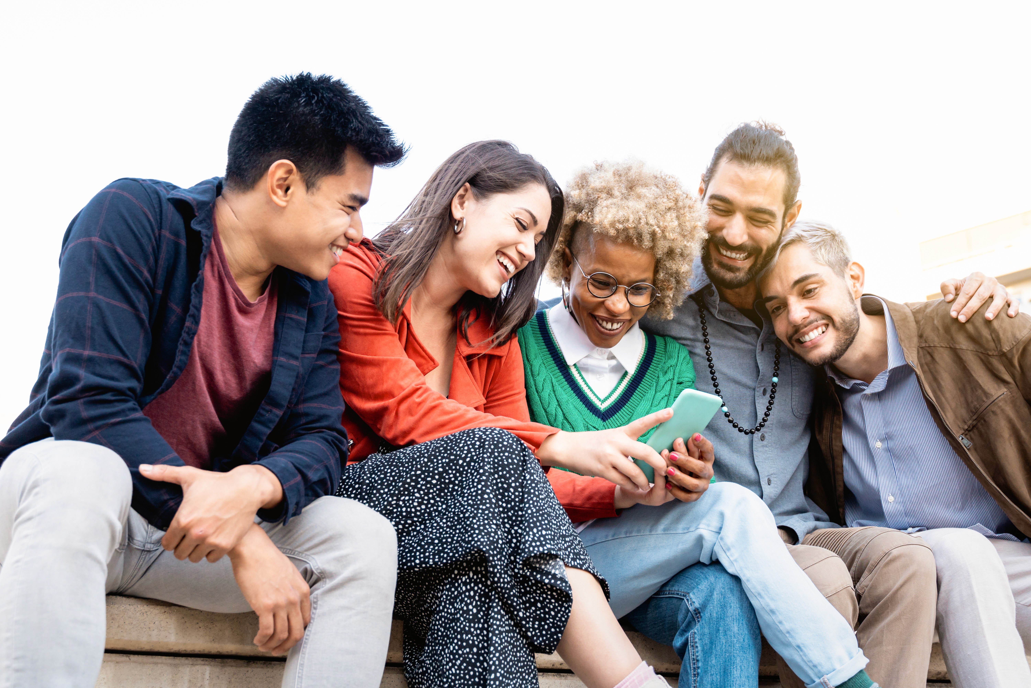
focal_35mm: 42
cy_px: 344
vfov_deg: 31.9
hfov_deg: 46.4
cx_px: 516
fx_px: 1203
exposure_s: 1/320
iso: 500
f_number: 3.5
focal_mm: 28
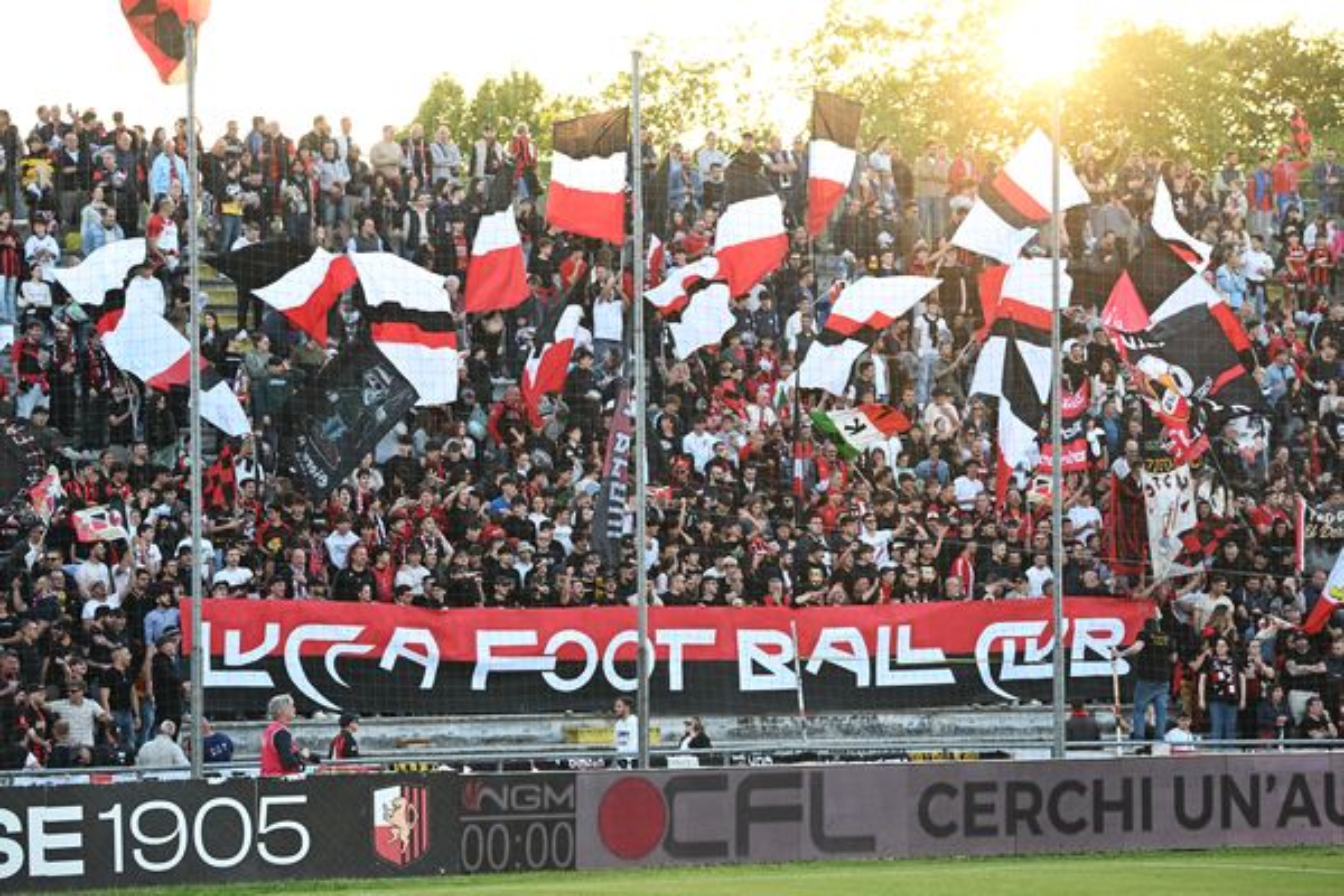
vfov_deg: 8.6
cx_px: 672
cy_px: 448
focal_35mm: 160
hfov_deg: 12.8
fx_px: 5973
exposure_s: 1/320
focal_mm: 160
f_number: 5.6
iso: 800
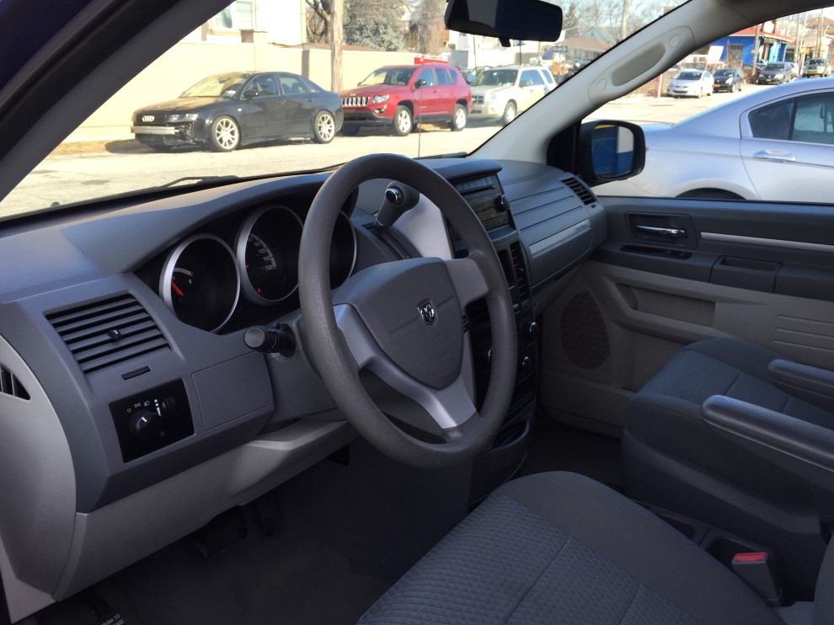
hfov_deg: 60.0
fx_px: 723
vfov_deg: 46.8
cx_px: 418
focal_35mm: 30
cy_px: 309
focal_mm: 4.15
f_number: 2.2
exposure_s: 1/247
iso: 32
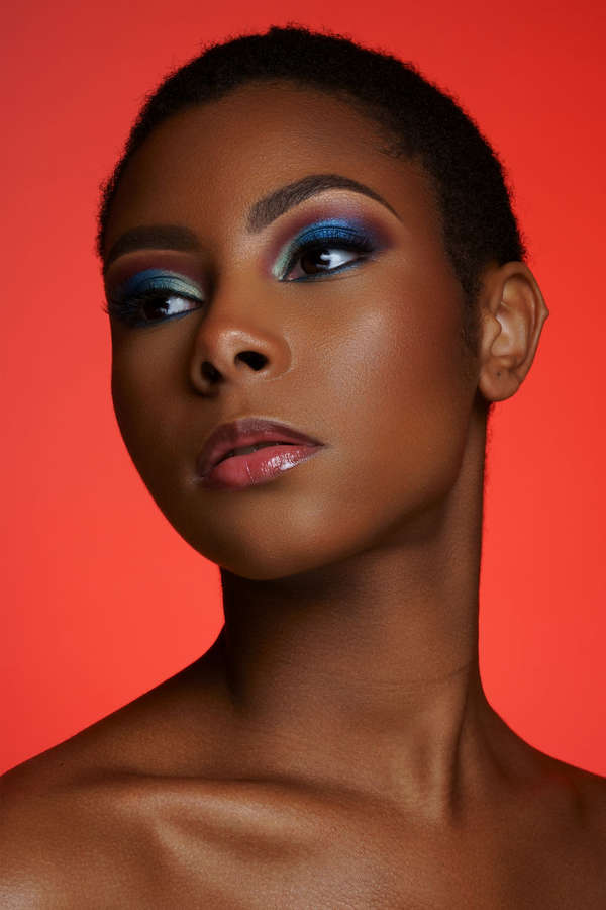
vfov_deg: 19.5
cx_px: 303
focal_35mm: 105
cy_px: 455
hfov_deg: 13.0
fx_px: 2651
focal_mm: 105
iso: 200
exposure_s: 1/160
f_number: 16
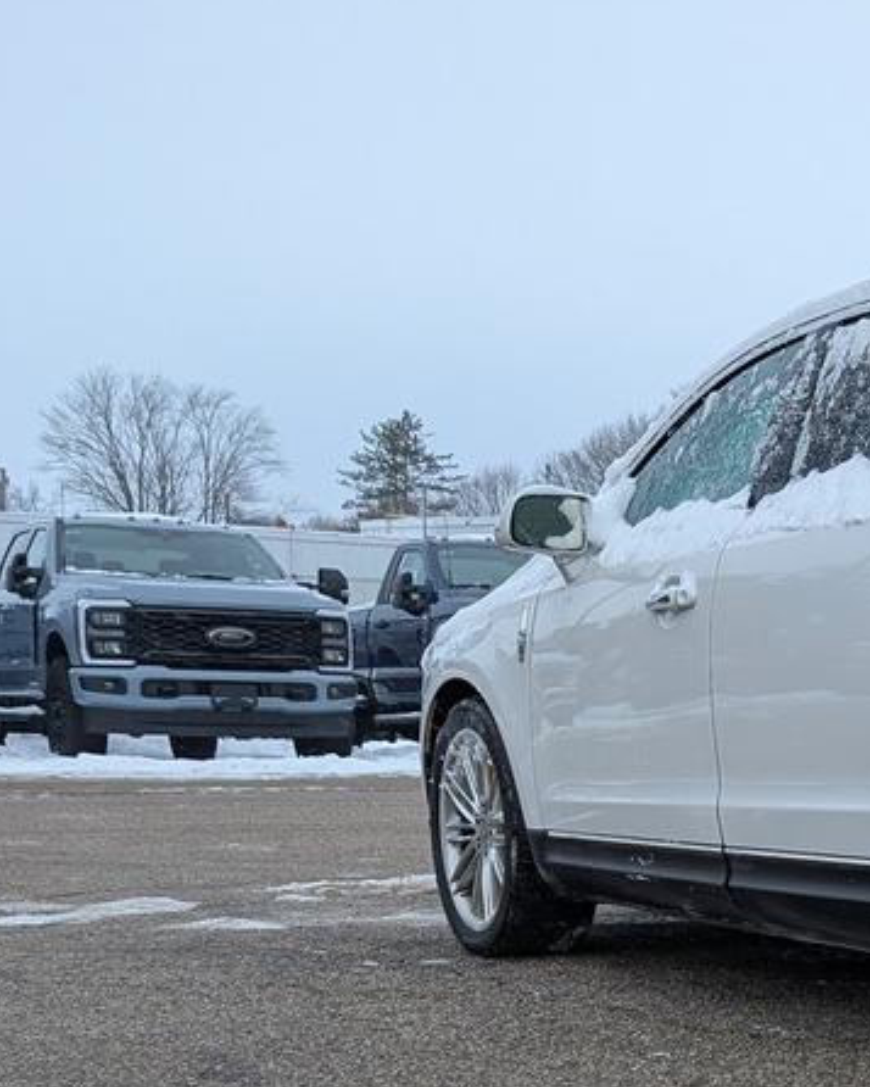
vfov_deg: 27.4
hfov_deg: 19.5
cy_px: 960
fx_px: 2156
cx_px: 1346
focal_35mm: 67
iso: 21
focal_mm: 6.9
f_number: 1.68
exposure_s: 1/325
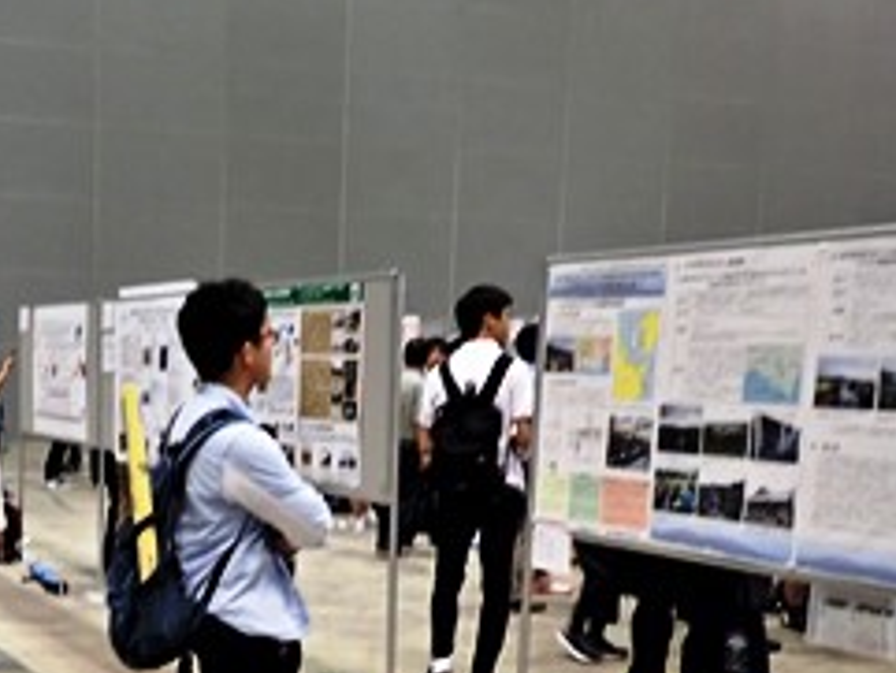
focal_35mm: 52
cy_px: 521
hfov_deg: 35.7
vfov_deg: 27.6
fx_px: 1347
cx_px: 190
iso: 250
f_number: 2.2
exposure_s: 1/30
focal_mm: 5.14
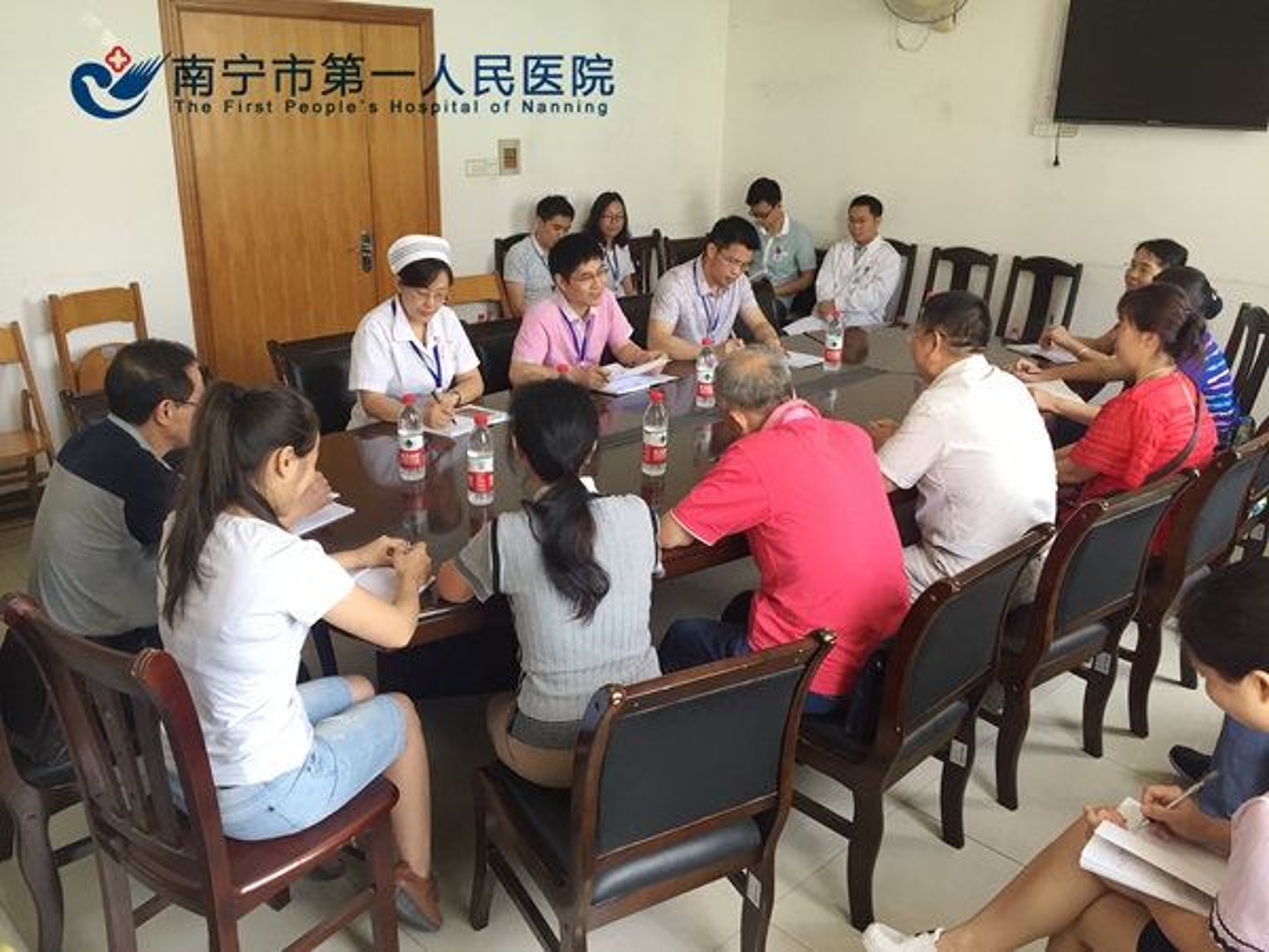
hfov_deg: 61.7
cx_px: 634
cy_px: 476
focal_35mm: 29
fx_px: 1063
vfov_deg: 48.2
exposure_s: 1/33
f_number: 2.2
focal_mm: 4.15
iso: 40
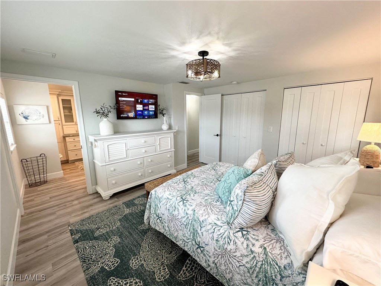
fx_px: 154
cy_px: 143
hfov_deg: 102.1
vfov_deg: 85.7
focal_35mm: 14
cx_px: 190
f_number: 2.2
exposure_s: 1/120
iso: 160
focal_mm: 2.22
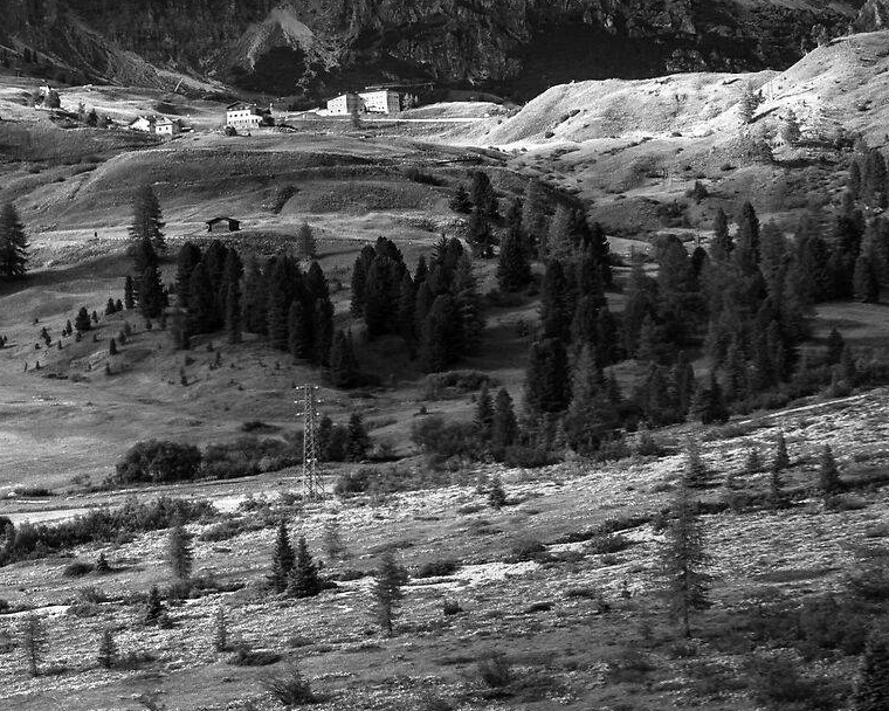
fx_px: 2342
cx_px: -174
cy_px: 304
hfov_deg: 20.2
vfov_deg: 17.3
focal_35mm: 89
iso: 100
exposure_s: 1/30
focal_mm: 30
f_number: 8
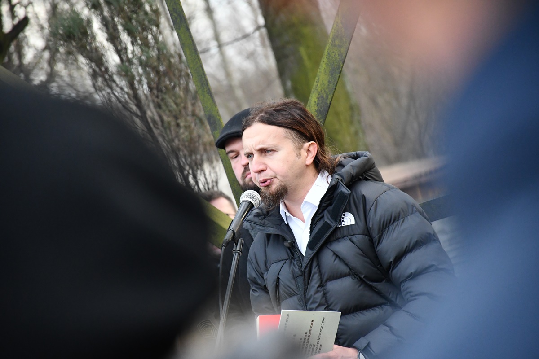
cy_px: 180
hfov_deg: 9.8
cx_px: 270
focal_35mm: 210
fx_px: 3144
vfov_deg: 6.5
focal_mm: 140
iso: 2500
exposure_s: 1/500
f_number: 5.6
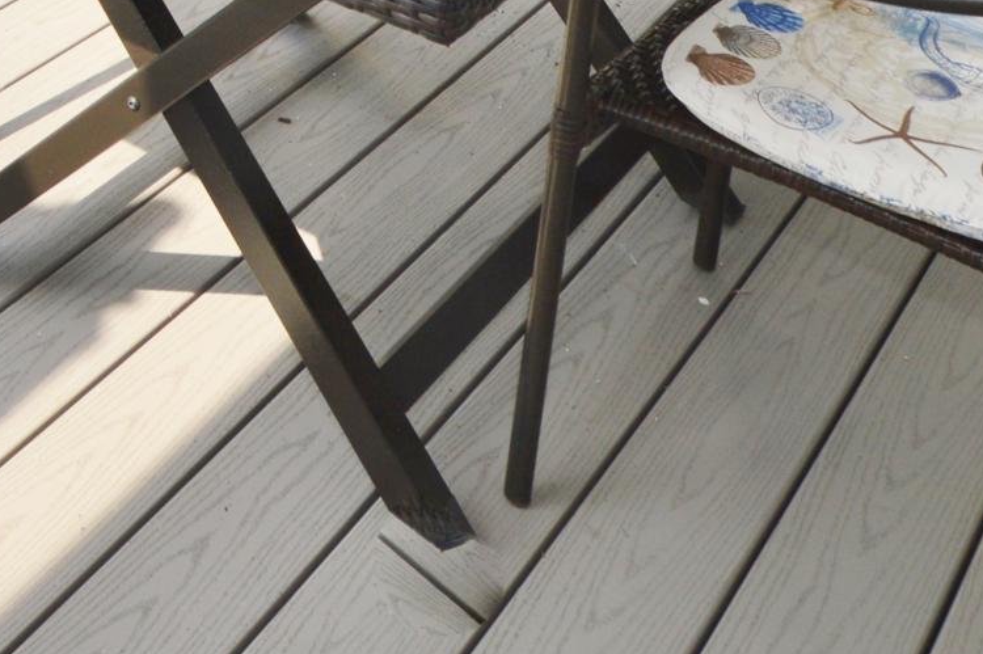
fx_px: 1637
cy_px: -626
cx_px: -231
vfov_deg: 17.1
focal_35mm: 60
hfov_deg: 28.5
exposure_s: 1/200
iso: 100
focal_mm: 10
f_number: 8
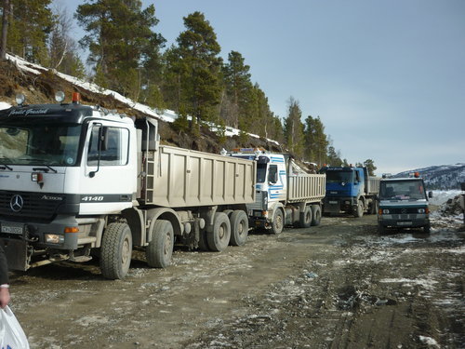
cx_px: 232
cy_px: 174
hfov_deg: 55.4
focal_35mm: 33
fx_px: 443
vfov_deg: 42.9
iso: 80
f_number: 2.8
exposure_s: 1/1000
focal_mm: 5.5
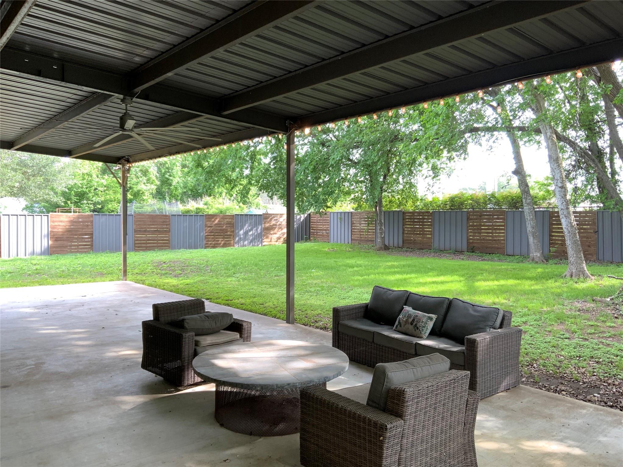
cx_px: 312
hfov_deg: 61.7
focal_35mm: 29
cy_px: 234
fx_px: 522
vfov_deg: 48.2
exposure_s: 1/120
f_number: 1.8
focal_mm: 3
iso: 16
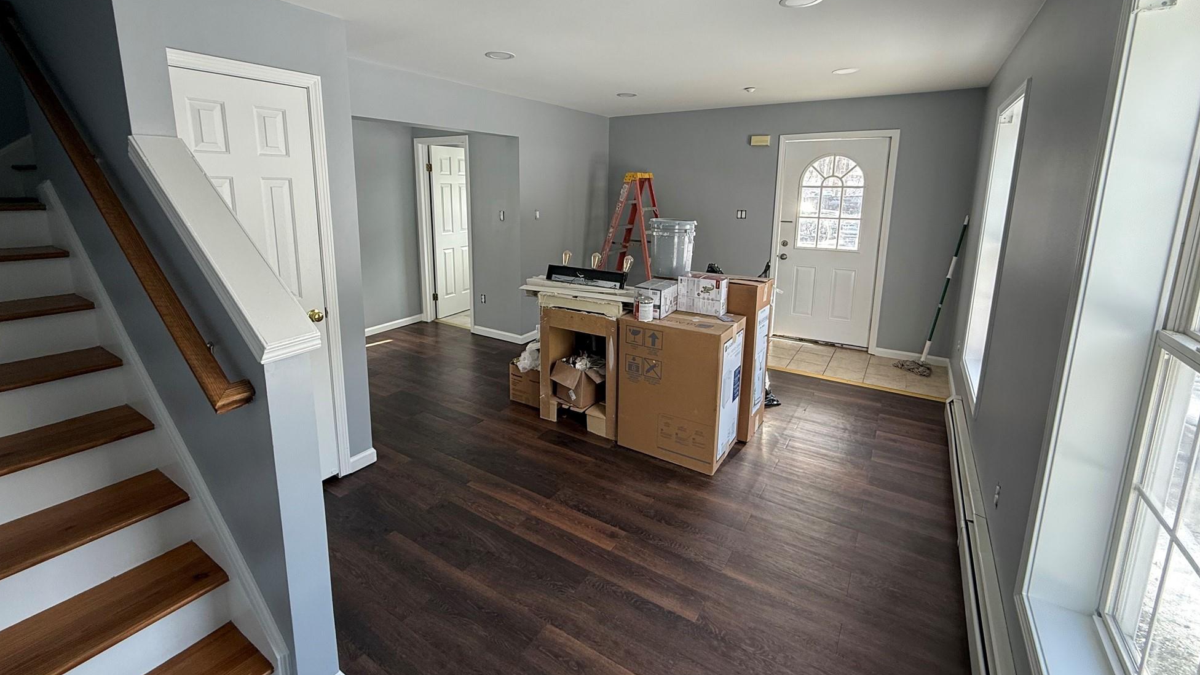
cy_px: 277
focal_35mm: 16
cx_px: 585
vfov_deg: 66.6
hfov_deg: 99.4
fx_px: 509
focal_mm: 2.22
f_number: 2.2
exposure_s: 1/99
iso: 100
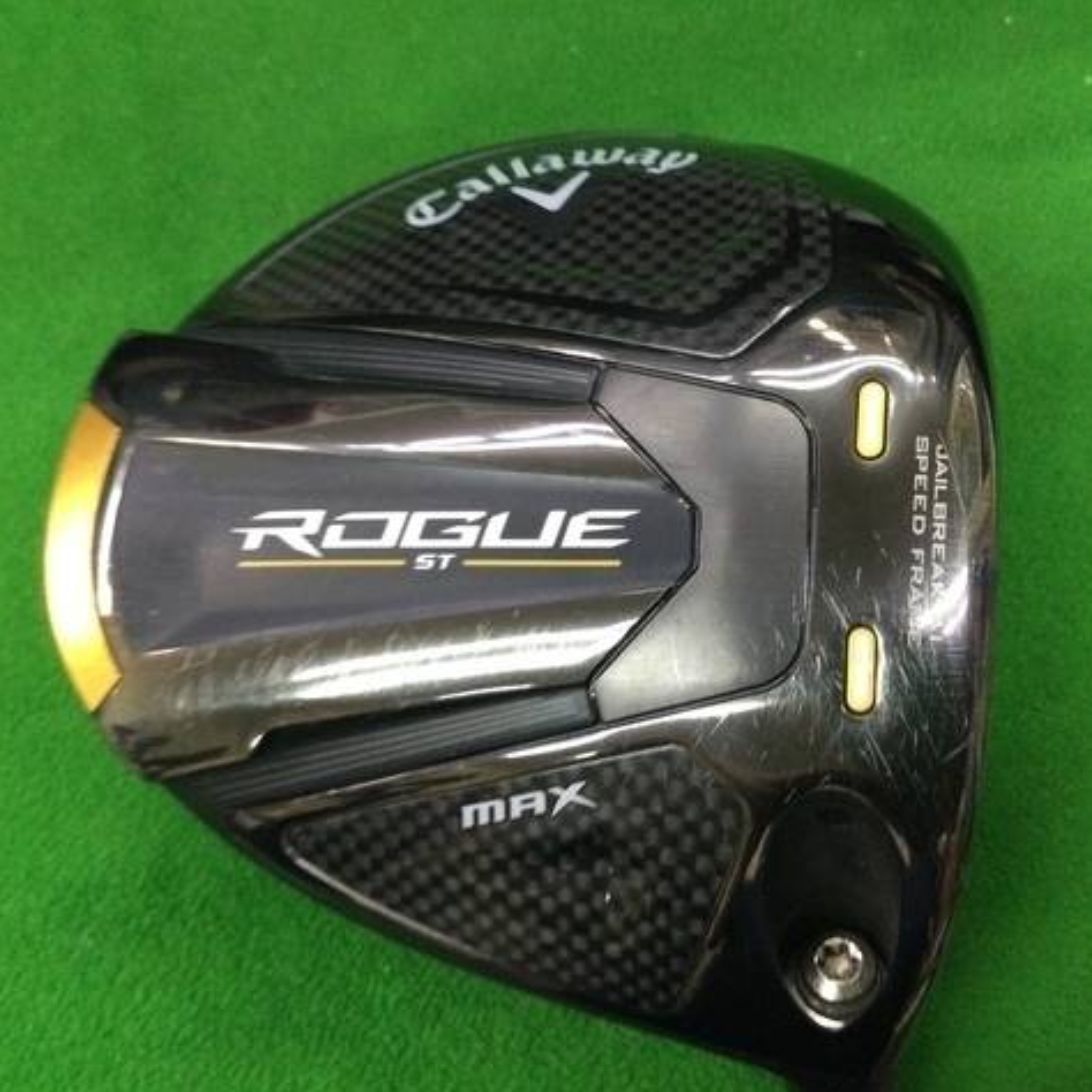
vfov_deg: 44.9
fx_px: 1321
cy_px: 548
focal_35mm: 37
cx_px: 640
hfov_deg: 44.8
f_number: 2.4
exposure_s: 1/30
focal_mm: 3.3
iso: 100
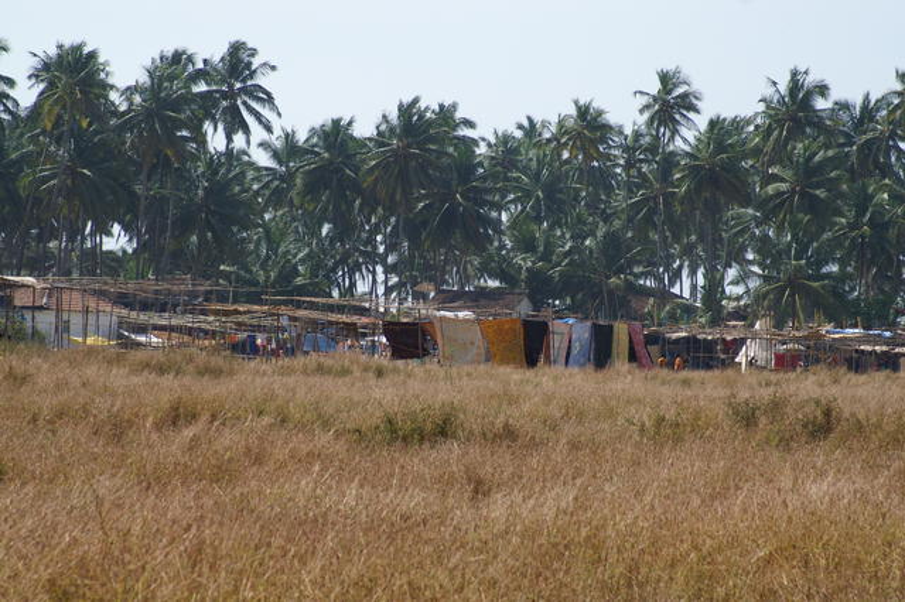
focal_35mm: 158
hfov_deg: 13.0
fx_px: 3957
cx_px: 452
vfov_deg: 8.7
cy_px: 301
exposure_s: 1/640
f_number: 9
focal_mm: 105
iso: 200
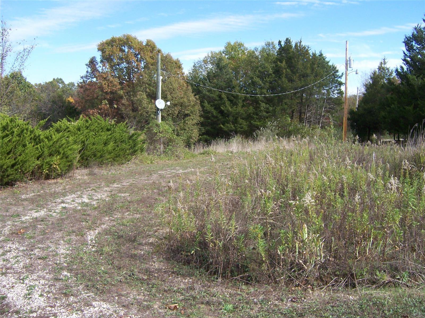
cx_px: 212
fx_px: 405
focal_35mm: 33
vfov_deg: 42.9
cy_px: 159
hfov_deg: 55.4
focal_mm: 5.5
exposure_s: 1/500
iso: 80
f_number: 3.4
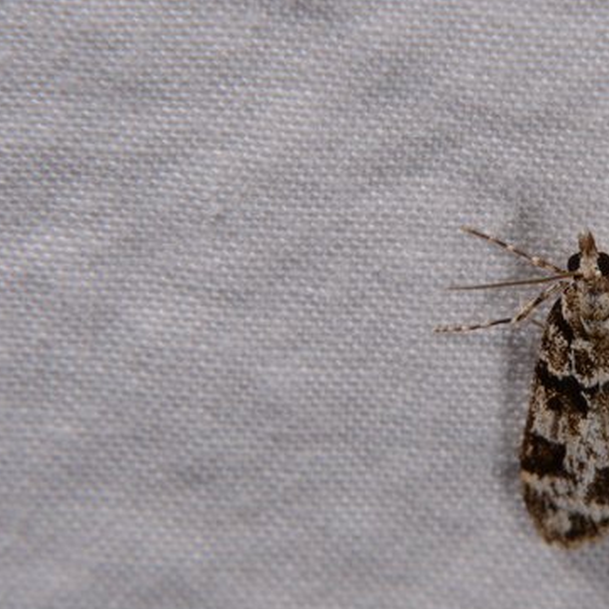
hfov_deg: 7.3
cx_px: 535
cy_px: 276
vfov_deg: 7.4
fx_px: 4736
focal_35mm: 238
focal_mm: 85
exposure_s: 1/60
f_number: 25
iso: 100
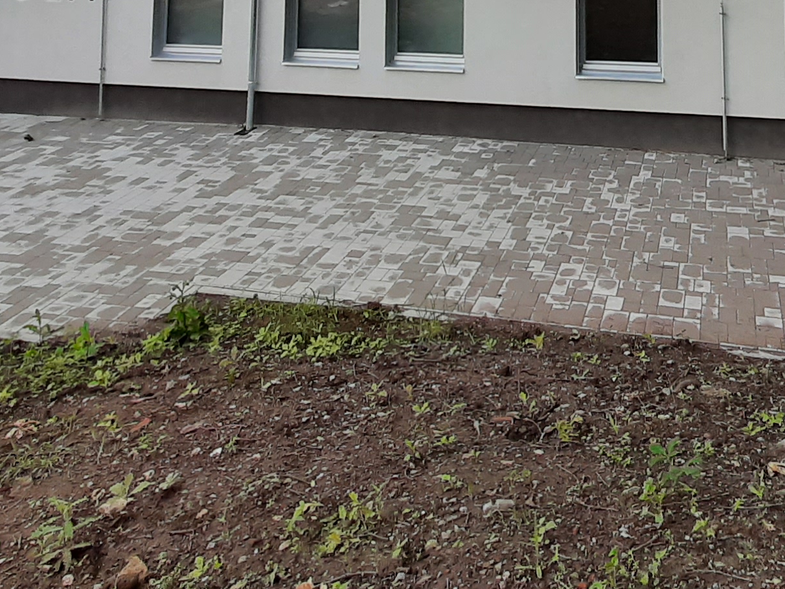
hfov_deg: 51.6
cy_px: -194
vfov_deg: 30.9
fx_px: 794
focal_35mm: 35
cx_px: 527
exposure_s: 1/225
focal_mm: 1.42
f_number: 2.2
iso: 40
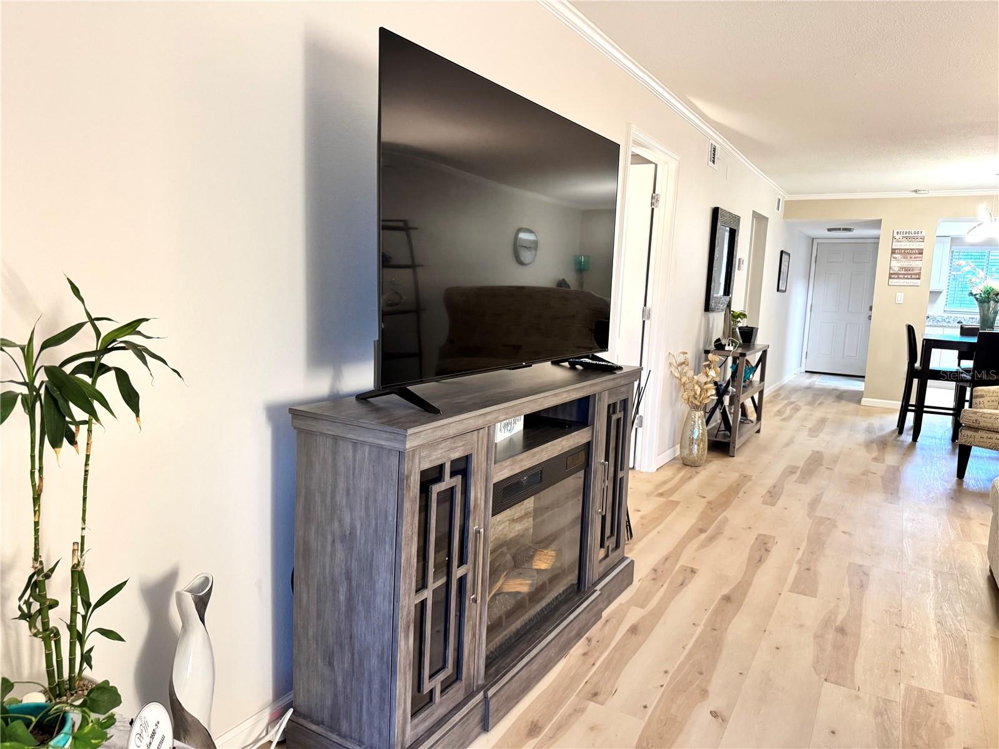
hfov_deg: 71.6
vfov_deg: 56.8
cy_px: 374
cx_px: 500
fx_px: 693
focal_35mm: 24
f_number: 1.78
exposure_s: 1/60
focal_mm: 6.76
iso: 320
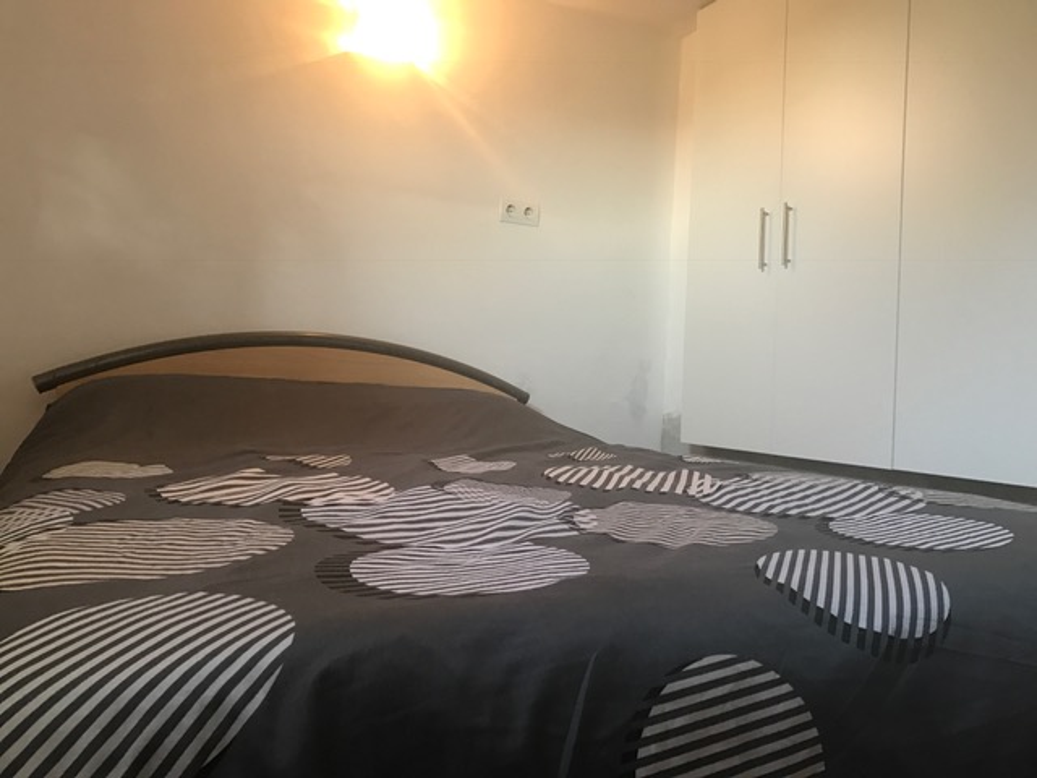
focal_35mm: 28
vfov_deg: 49.7
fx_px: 839
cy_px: 389
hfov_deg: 63.4
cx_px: 518
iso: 40
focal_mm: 3.99
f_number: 1.8
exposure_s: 1/20
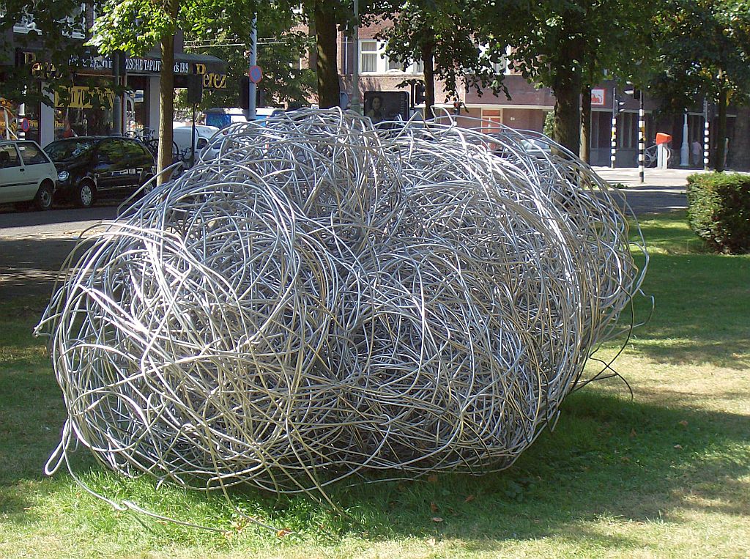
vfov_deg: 13.7
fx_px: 2334
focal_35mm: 108
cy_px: 280
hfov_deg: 18.3
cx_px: 375
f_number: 4.8
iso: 100
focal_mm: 18
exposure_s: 1/222
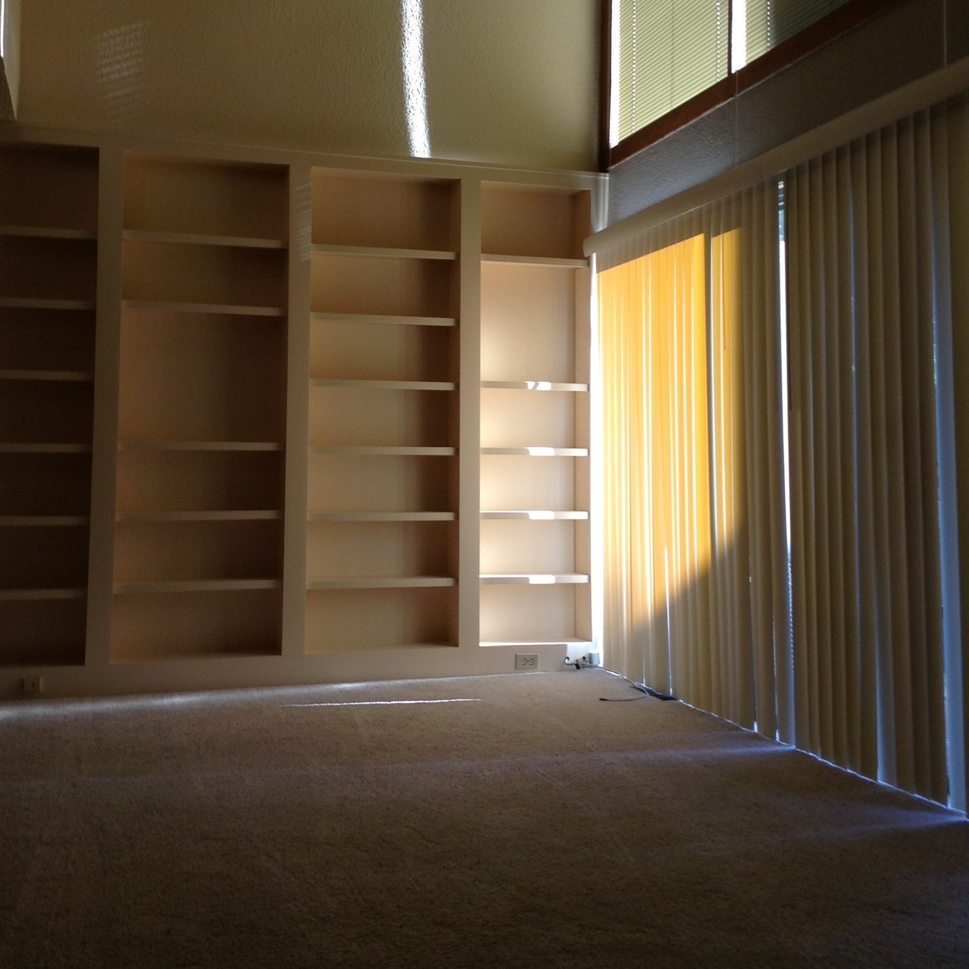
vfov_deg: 41.6
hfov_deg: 41.9
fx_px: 1267
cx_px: 482
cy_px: 376
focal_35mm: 40
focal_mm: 3.3
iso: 32
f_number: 2.4
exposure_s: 1/30
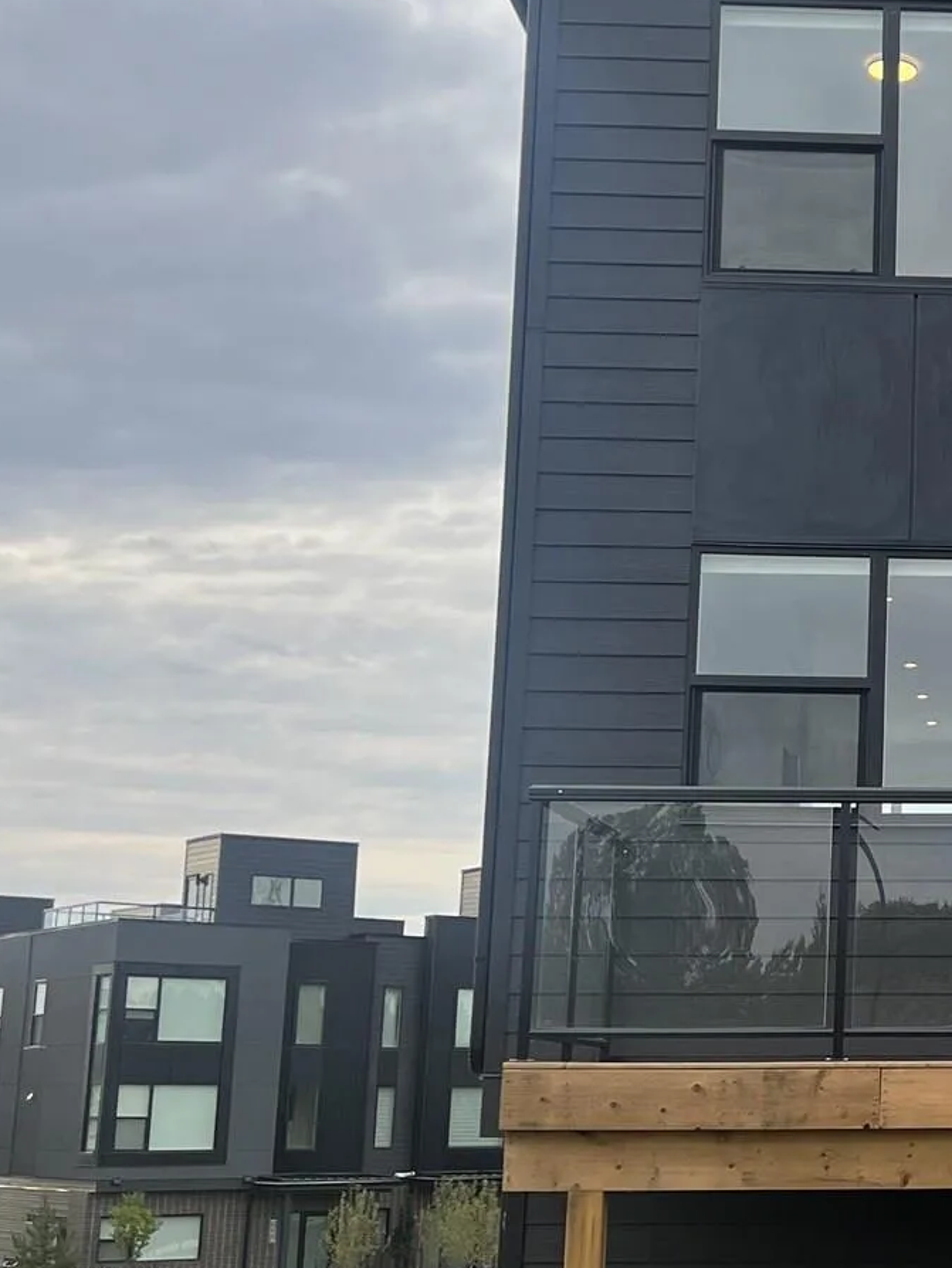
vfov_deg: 29.0
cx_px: 1179
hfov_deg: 20.4
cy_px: 608
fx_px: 2456
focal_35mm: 67
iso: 50
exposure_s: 1/733
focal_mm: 5.7
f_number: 1.5
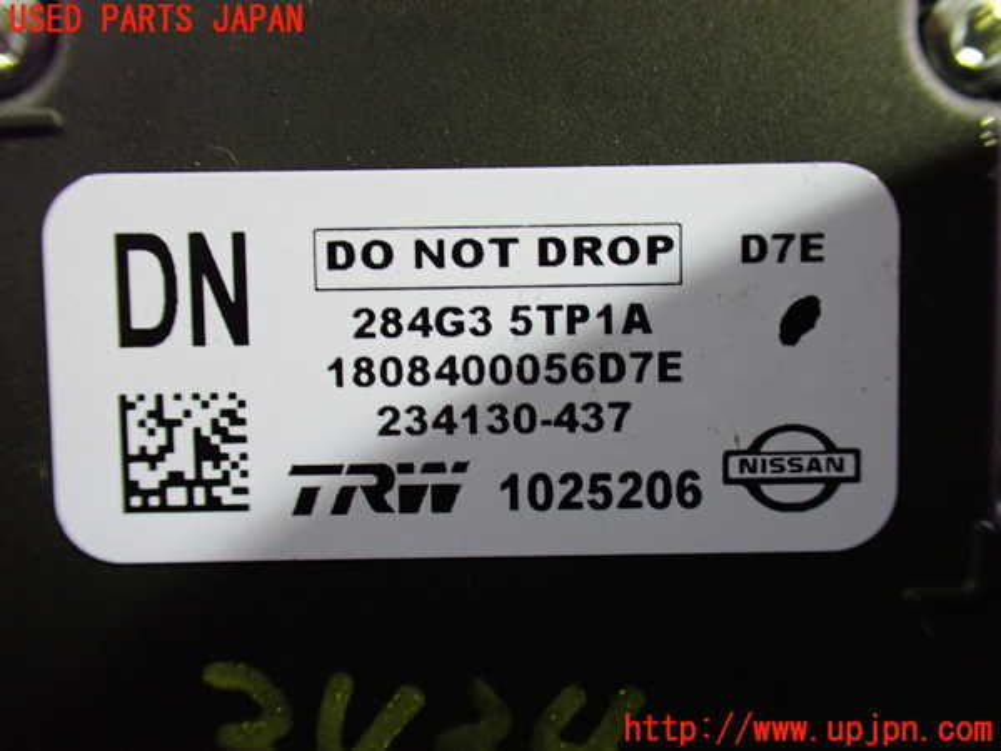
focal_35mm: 30
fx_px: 868
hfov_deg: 60.0
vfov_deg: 46.8
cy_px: 376
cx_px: 500
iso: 800
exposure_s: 1/50
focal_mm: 5.4
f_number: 2.3
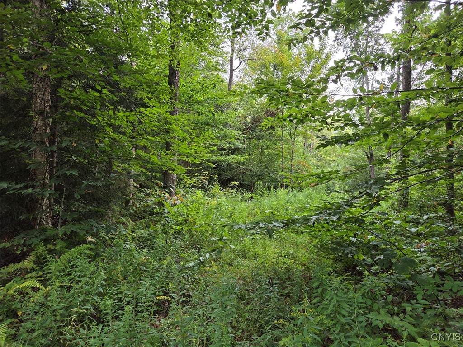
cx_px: 232
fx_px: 308
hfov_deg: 73.9
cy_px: 174
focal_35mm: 23
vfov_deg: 58.9
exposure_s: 1/359
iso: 64
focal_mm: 5.4
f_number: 1.8
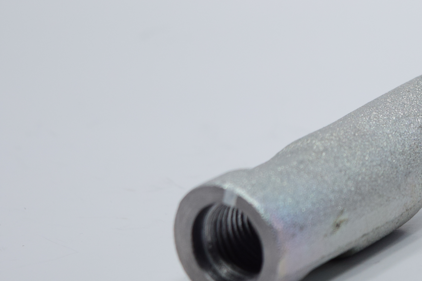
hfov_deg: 9.5
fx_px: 2512
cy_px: 42
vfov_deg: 6.4
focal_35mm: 214
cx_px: 472
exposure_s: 1/160
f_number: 5.6
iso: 400
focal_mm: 55
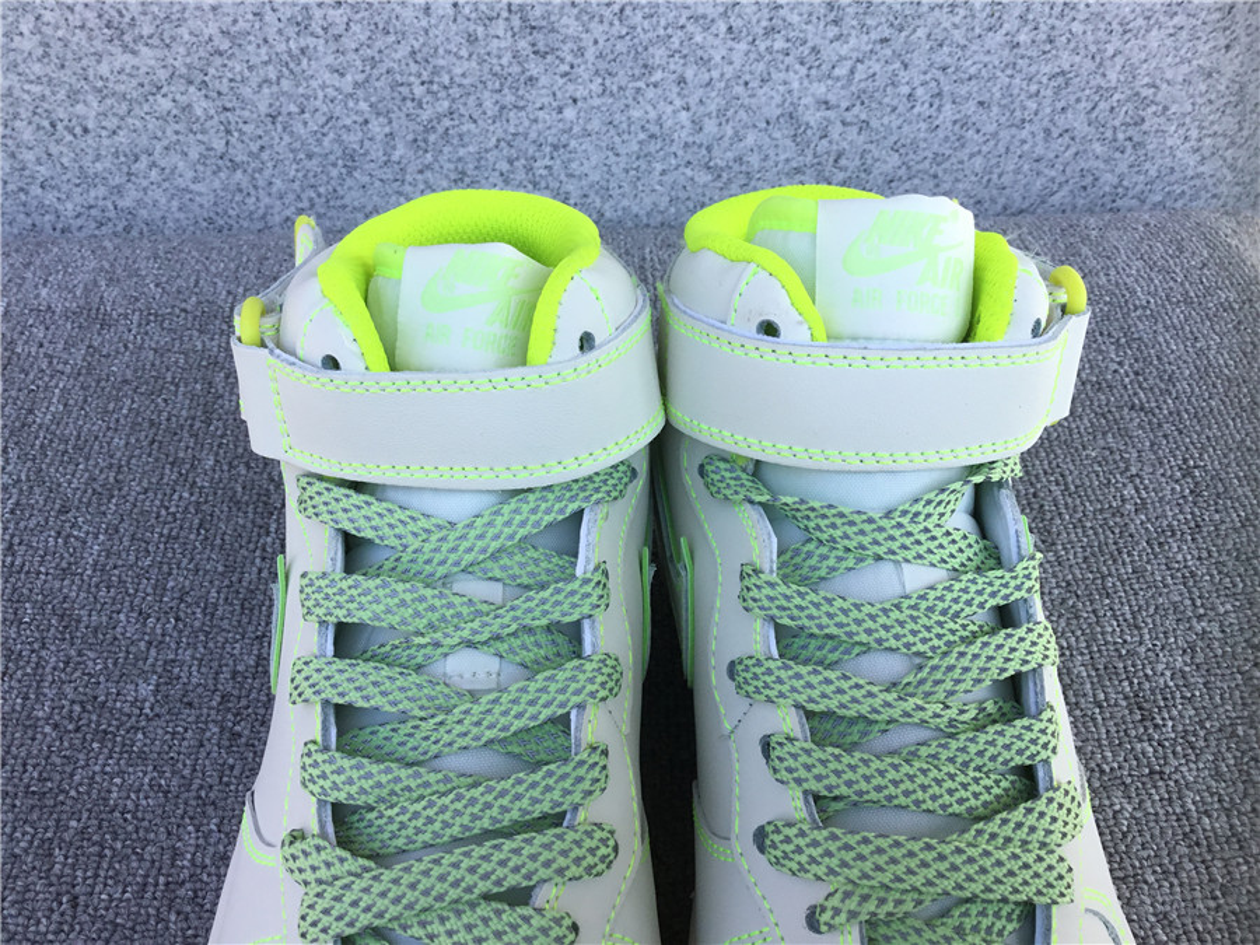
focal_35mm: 31
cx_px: 630
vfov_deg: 45.4
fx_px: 1128
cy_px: 472
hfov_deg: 58.4
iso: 25
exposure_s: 1/519
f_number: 2.4
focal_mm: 3.3
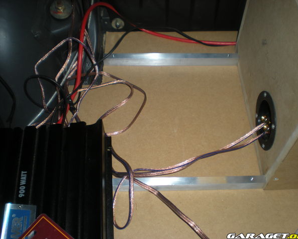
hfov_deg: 45.8
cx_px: 152
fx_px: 353
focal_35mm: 40
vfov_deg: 37.4
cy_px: 120
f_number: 3.1
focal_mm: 6.3
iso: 64
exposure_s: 1/60
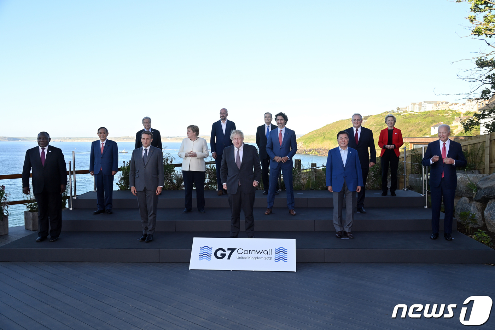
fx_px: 426
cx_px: 248
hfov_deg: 60.3
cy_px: 165
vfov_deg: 42.3
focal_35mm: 31
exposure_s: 1/250
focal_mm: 31
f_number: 5.6
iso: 125
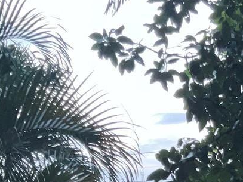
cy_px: 305
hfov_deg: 16.1
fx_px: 800
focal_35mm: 114
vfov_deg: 12.1
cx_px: 342
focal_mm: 3
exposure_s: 1/60
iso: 40
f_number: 1.8
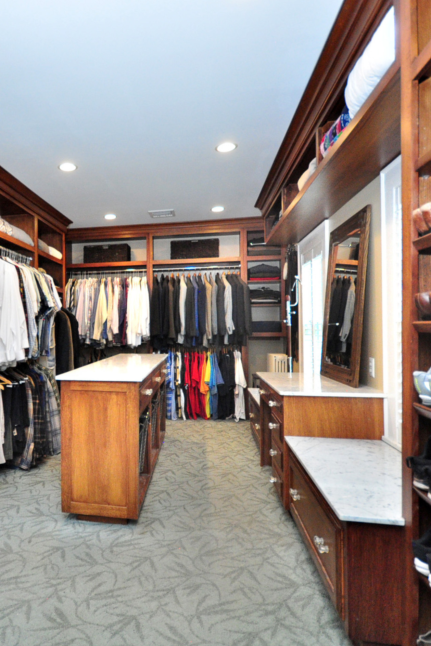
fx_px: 413
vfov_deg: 76.1
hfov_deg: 52.2
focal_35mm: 23
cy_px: 324
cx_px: 97
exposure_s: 1/80
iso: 1600
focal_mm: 10
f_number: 4
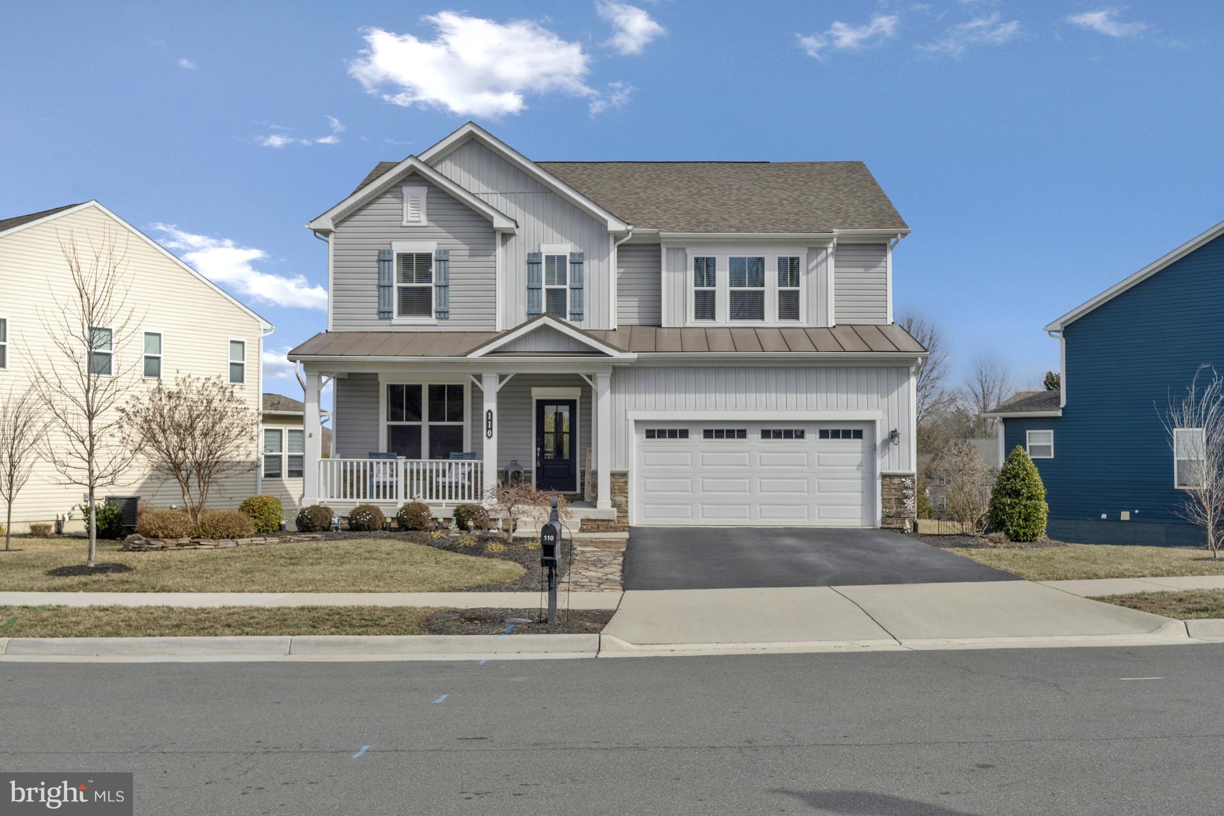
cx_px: 612
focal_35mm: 34
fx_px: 1156
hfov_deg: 55.8
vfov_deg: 38.9
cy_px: 408
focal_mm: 34
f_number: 7.1
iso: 1250
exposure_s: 1/2500
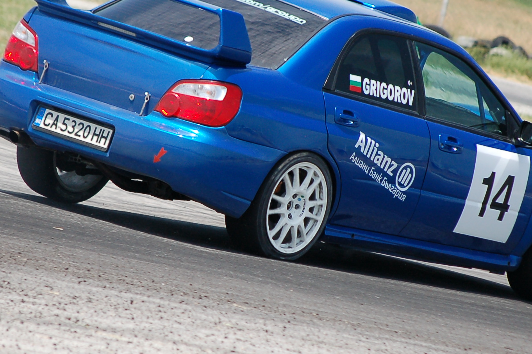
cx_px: 272
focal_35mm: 530
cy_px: 165
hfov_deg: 3.9
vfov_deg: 2.6
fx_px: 7826
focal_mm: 160
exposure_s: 1/1000
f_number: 5.3
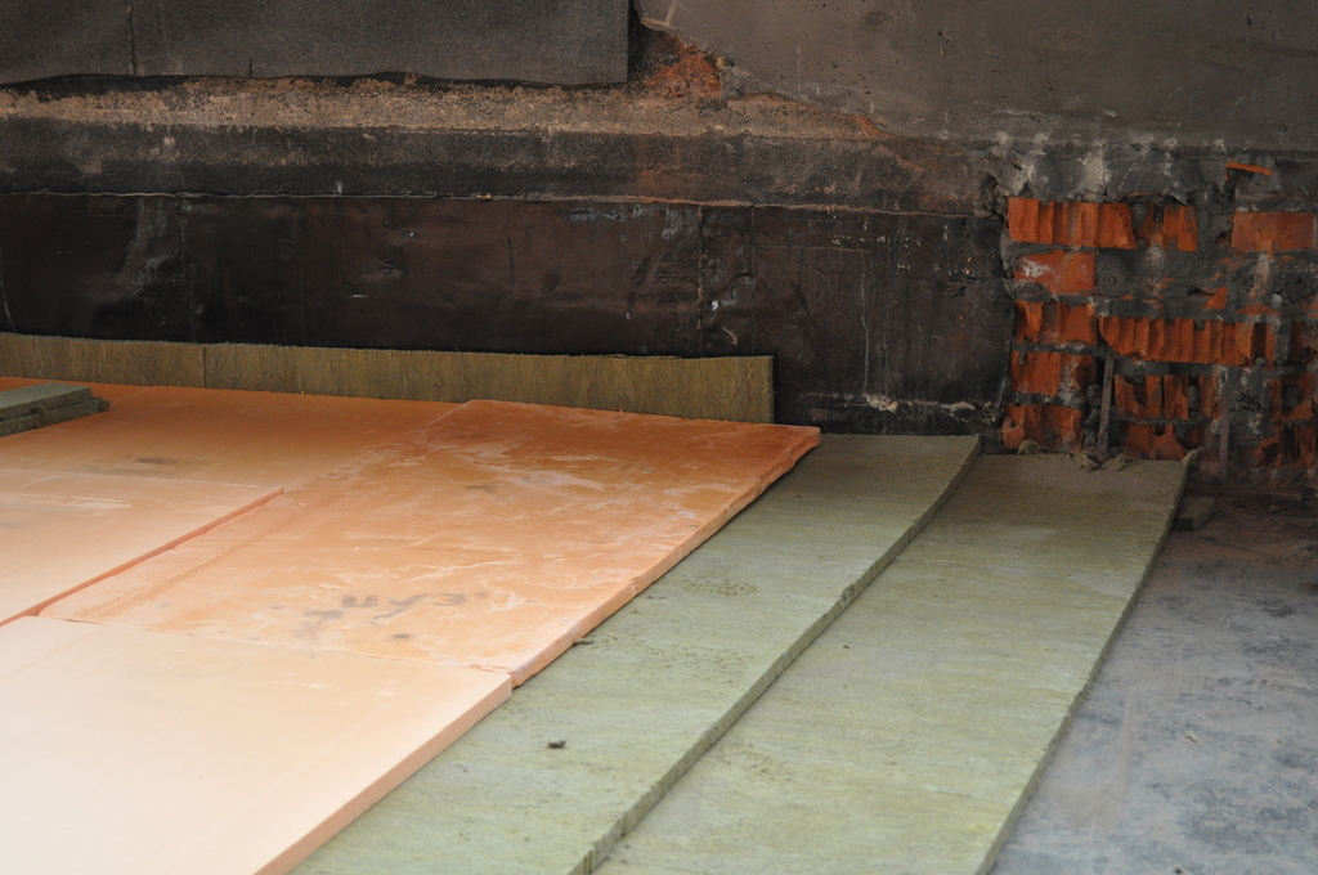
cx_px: 659
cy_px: 438
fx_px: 2194
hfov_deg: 33.4
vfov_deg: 22.6
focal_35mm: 60
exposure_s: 1/60
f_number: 5.3
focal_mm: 40
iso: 800
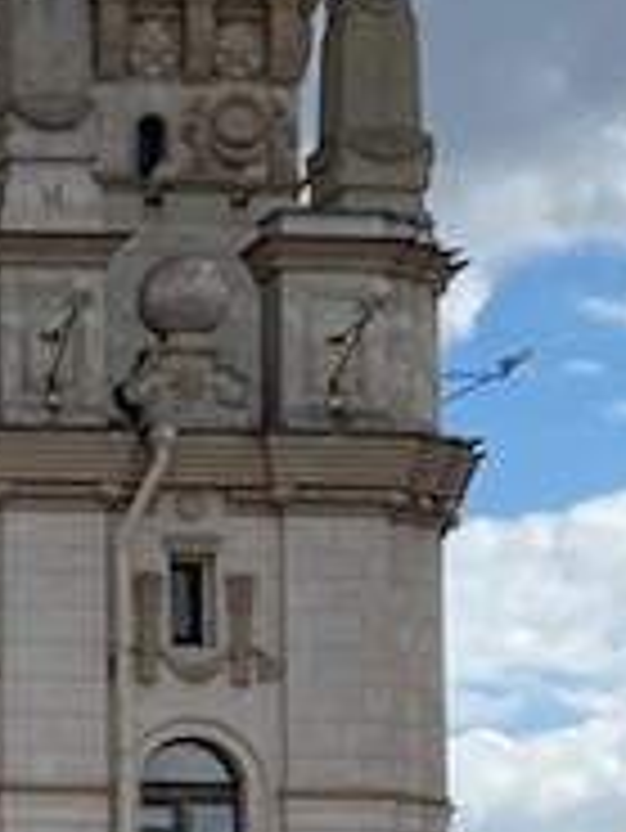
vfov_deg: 10.8
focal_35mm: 180
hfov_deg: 7.1
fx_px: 4335
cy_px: 1048
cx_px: -1405
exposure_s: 1/4444
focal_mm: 4.25
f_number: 1.8
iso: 32
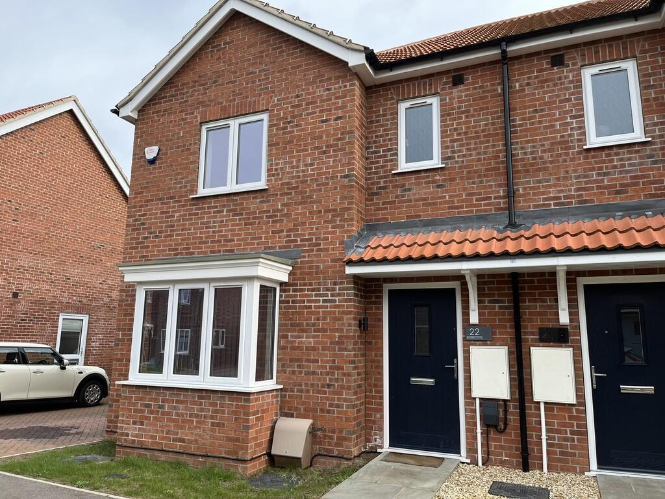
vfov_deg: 53.1
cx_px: 332
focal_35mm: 26
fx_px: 499
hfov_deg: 67.3
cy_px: 250
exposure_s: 1/1028
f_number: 1.6
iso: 50
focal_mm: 5.1
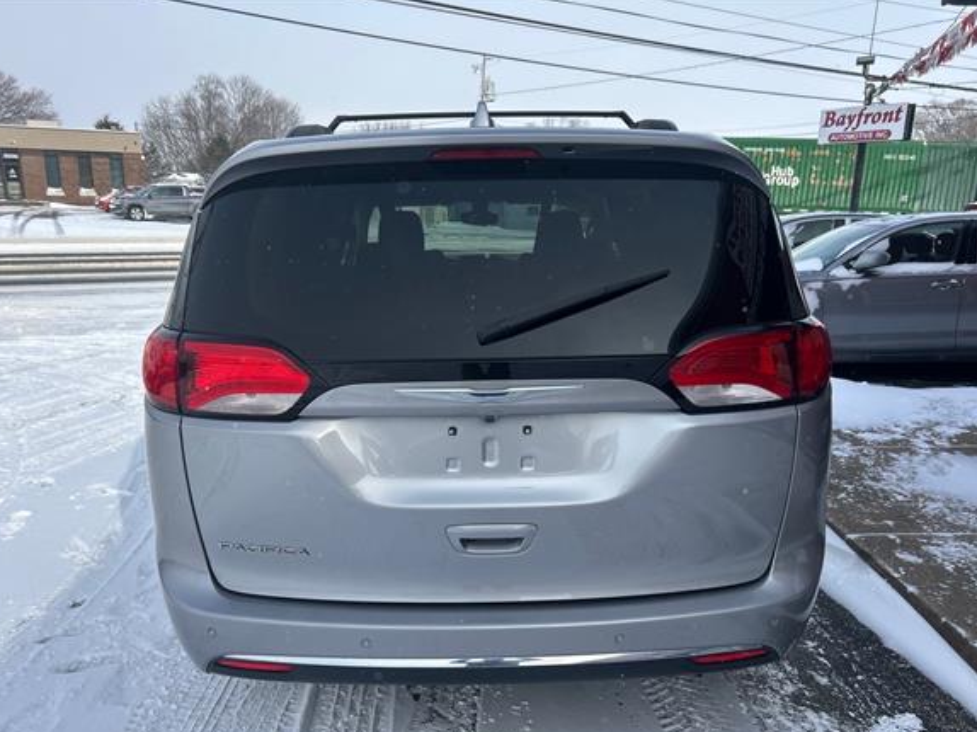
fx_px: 818
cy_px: 402
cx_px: 490
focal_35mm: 29
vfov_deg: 48.1
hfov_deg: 61.7
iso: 50
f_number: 1.5
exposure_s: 1/3968
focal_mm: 5.7
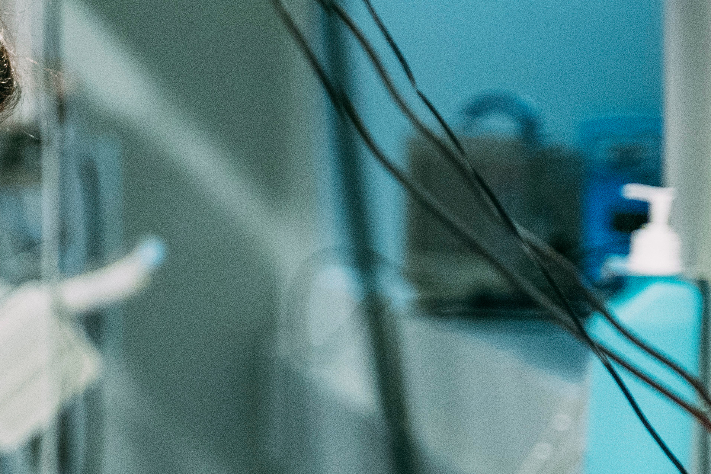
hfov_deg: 7.2
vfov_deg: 4.9
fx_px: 5589
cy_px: 385
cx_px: -116
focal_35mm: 283
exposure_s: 1/160
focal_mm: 68
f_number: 2.8
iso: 1600
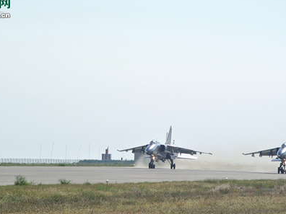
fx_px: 2917
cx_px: 126
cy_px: 117
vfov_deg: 4.2
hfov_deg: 5.6
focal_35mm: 353
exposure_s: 1/1000
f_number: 5.3
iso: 100
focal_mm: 89.9
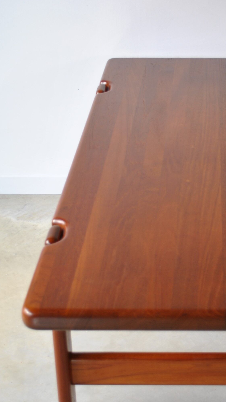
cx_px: 215
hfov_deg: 14.4
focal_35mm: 83
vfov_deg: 25.6
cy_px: 232
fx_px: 884
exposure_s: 1/60
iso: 100
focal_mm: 28
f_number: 4.5
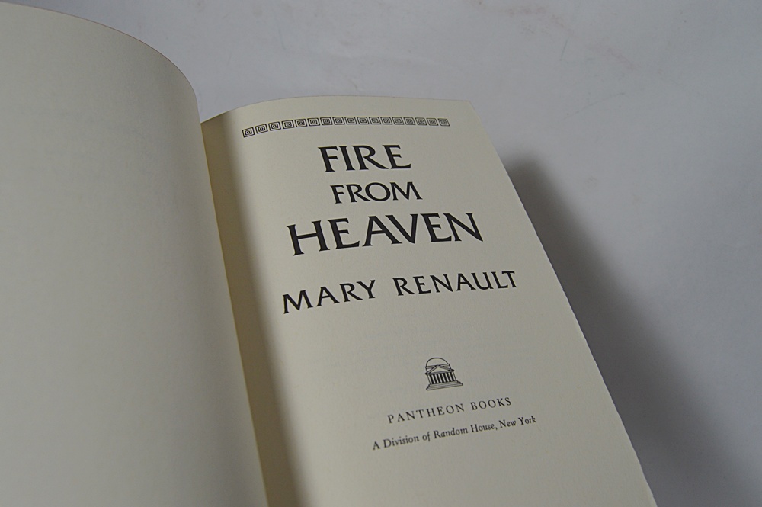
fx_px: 698
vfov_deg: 39.9
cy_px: 254
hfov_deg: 57.3
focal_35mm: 33
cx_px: 381
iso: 400
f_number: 5.6
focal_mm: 22
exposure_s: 1/125
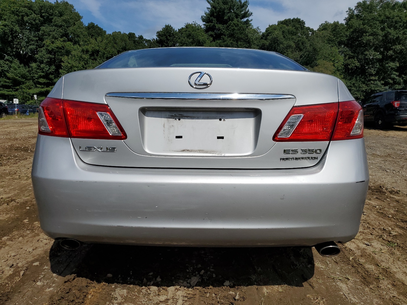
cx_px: 204
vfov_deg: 53.1
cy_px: 152
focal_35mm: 26
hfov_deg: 67.3
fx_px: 306
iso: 50
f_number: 1.5
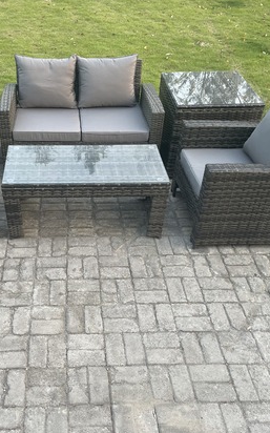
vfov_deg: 52.8
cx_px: 82
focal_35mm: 37
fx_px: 436
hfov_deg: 34.0
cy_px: 217
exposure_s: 1/121
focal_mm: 4.2
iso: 64
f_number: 1.6
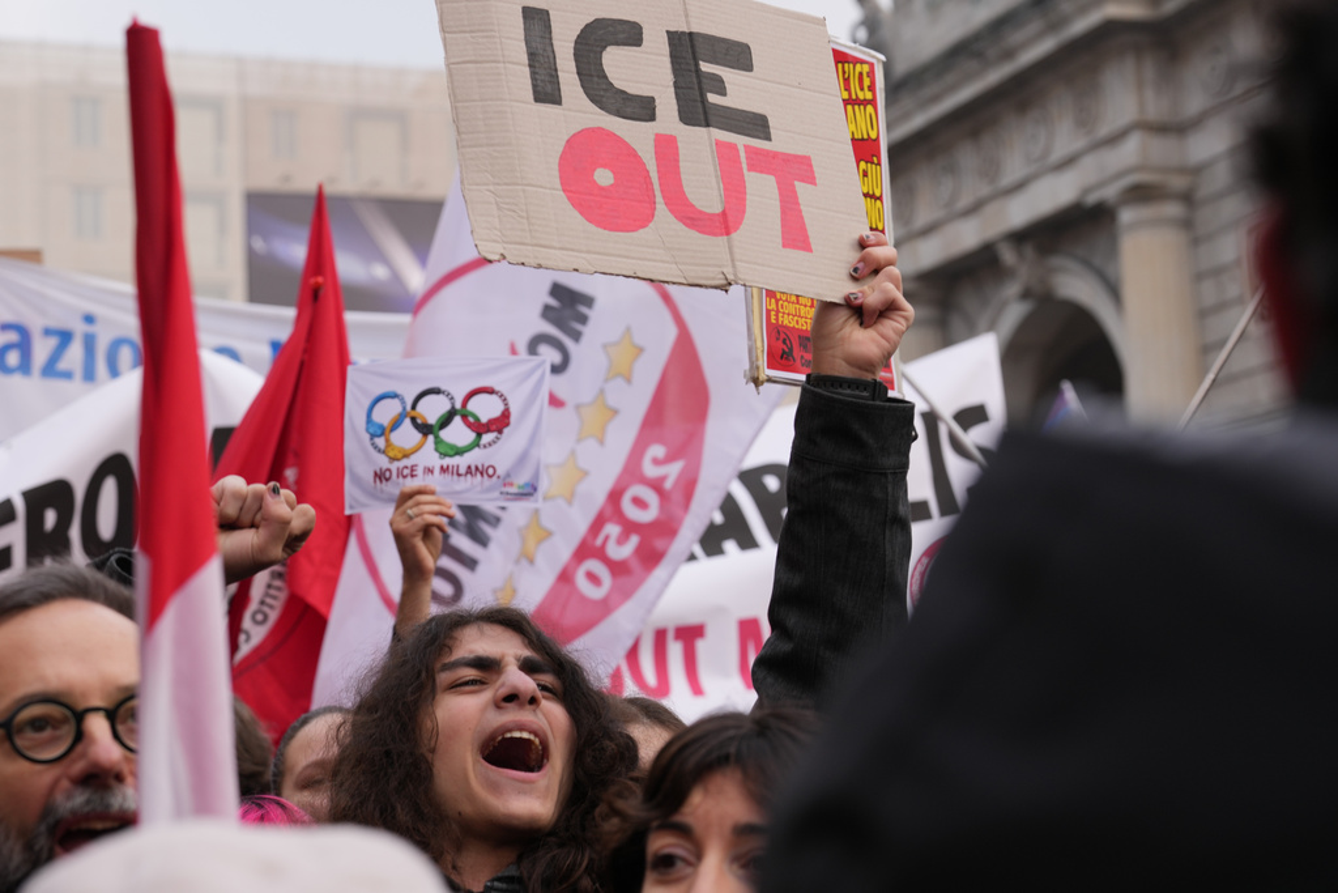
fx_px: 2602
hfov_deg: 28.8
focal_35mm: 70
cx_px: 669
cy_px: 446
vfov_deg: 19.5
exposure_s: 1/320
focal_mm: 70
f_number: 5.6
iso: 400
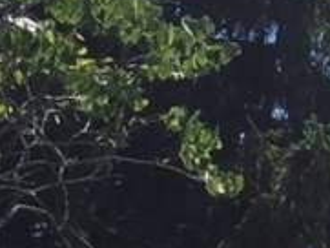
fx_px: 1221
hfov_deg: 13.2
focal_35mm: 128
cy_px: 230
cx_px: 667
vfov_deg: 11.5
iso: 32
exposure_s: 1/1980
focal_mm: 4.15
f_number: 2.2
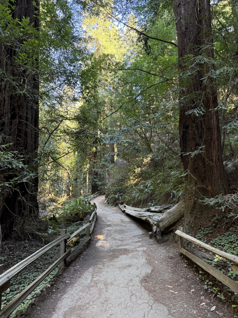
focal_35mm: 24
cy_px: 159
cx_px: 119
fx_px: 220
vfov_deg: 71.6
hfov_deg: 56.8
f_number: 1.78
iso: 320
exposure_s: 1/60
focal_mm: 6.76
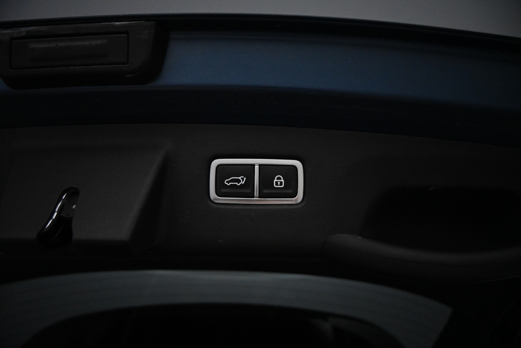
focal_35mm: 75
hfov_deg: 27.0
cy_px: 174
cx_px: 260
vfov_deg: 18.2
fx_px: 1085
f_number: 6.3
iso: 5000
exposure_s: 1/1600
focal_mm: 50
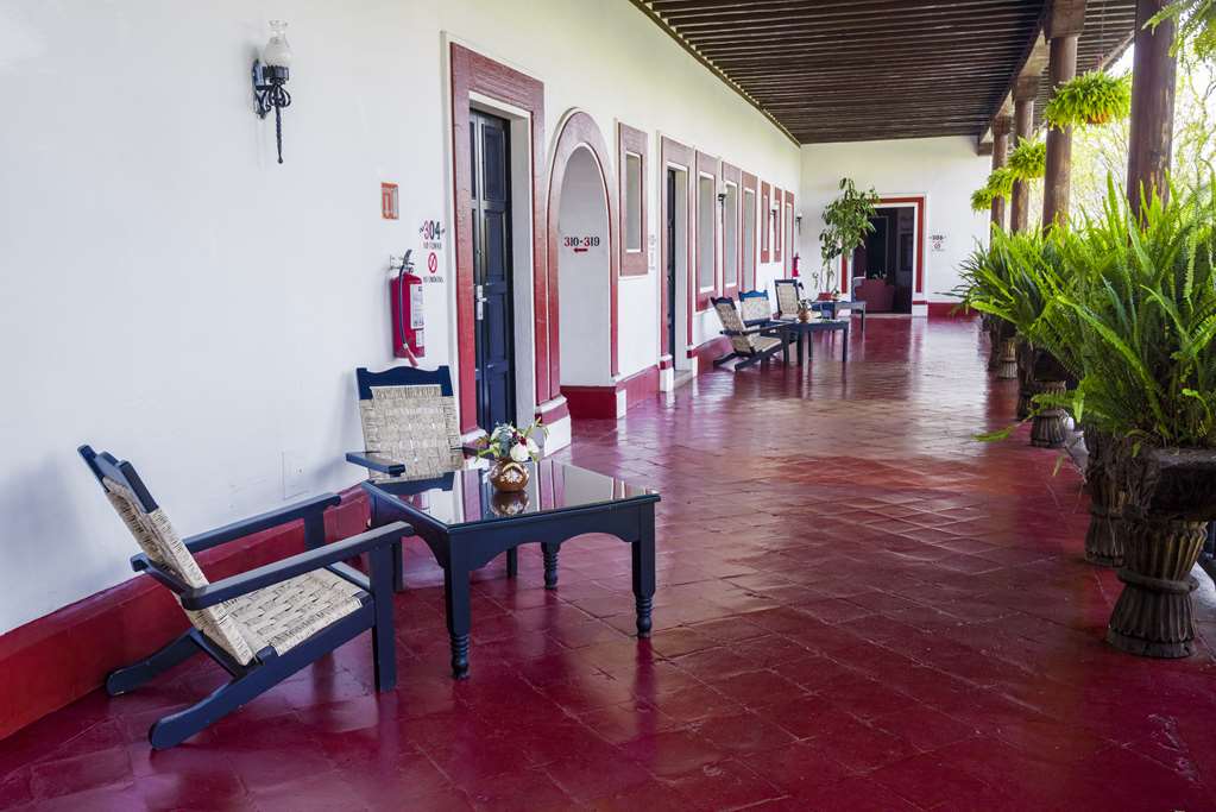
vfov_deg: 41.2
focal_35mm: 32
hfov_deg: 58.7
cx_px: 608
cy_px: 406
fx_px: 1081
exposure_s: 1/40
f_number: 11
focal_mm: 32
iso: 400
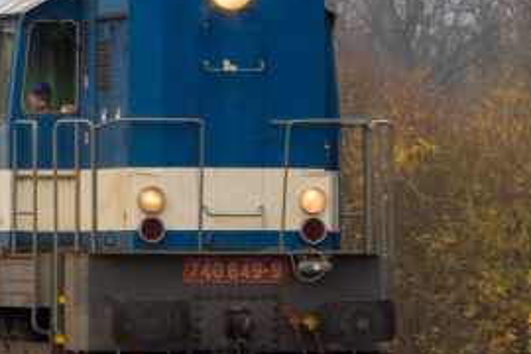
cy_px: 20
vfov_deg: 3.0
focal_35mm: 453
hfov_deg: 4.5
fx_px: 6681
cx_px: -368
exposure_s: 1/250
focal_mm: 67.5
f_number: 7.1
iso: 400
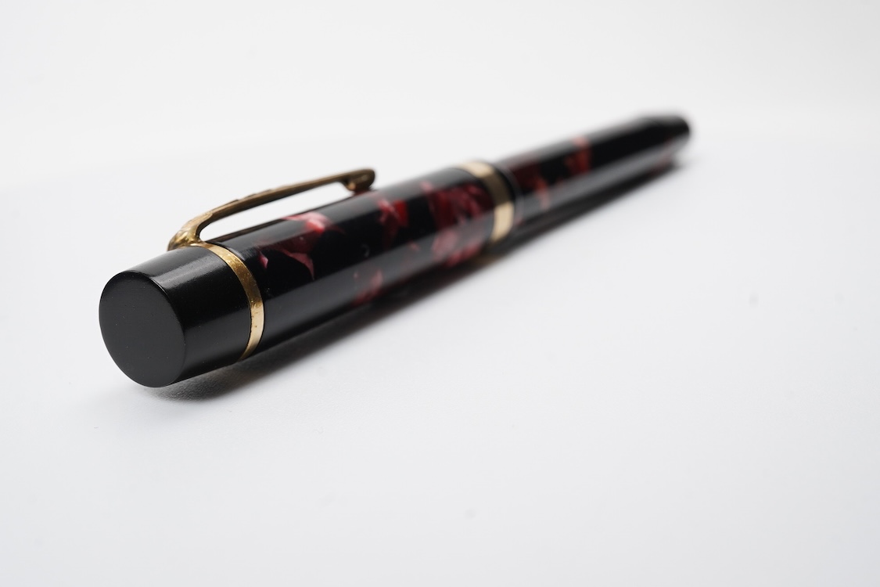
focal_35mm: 45
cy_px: 294
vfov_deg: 29.9
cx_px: 440
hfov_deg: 43.6
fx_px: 1100
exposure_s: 1/100
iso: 400
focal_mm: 30
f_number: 18
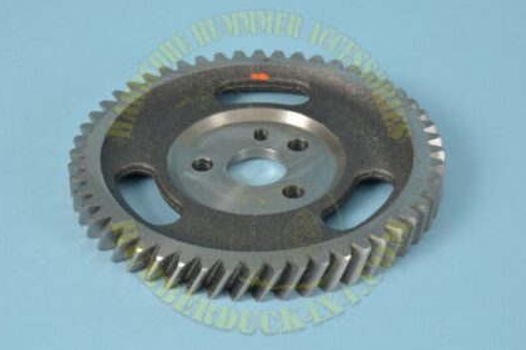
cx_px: 261
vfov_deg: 12.0
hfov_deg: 17.9
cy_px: 175
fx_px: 1672
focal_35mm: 115
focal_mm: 75
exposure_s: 3
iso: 100
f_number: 20
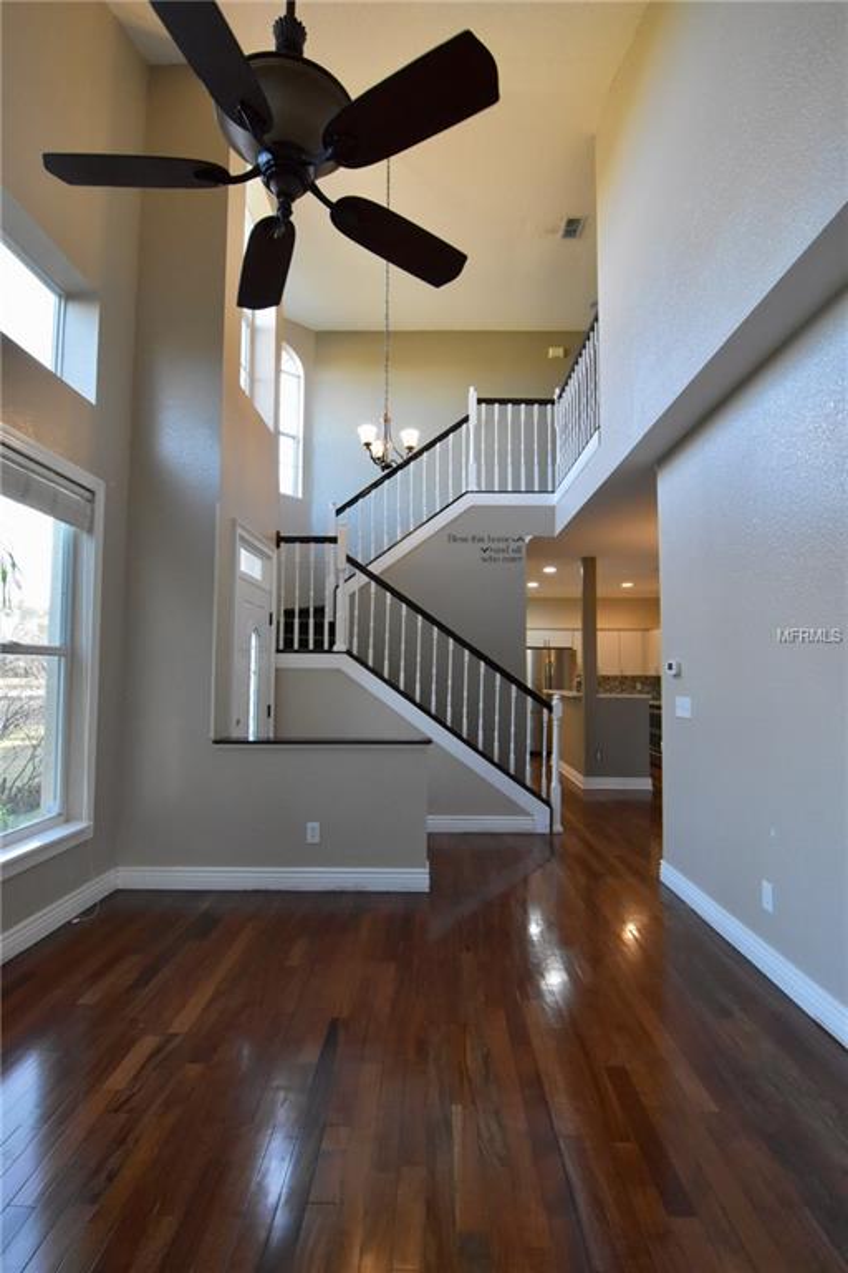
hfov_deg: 72.1
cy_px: 636
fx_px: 583
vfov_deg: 95.0
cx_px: 424
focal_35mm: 16
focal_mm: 11
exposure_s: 1/50
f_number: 10
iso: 2500
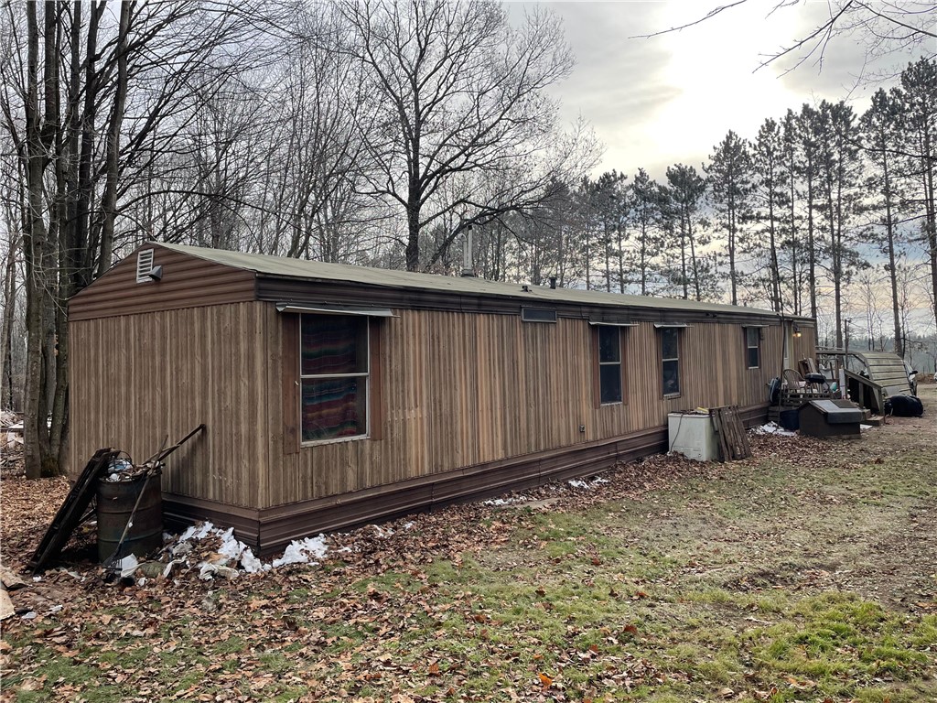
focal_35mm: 26
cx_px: 468
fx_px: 704
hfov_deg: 67.3
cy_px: 352
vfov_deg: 53.1
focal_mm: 4.2
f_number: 1.6
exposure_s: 1/1642
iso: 32
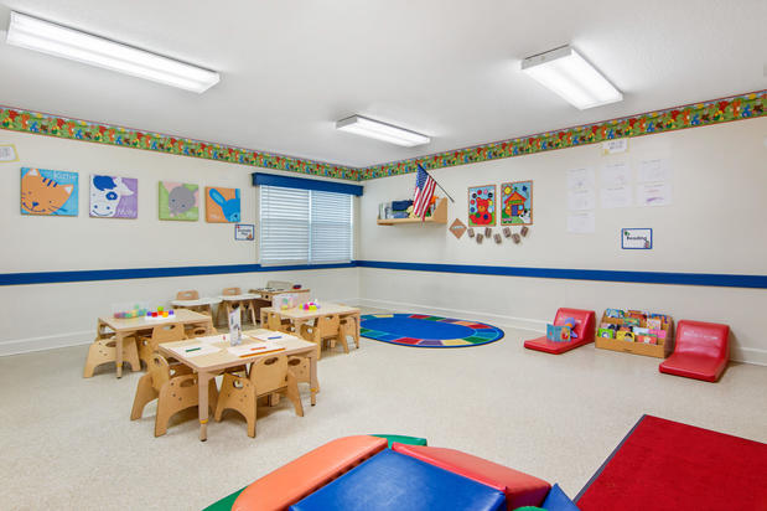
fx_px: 383
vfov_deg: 67.3
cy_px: 256
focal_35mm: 18
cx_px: 384
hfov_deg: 90.0
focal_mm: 12
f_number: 8
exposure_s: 1/40
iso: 320
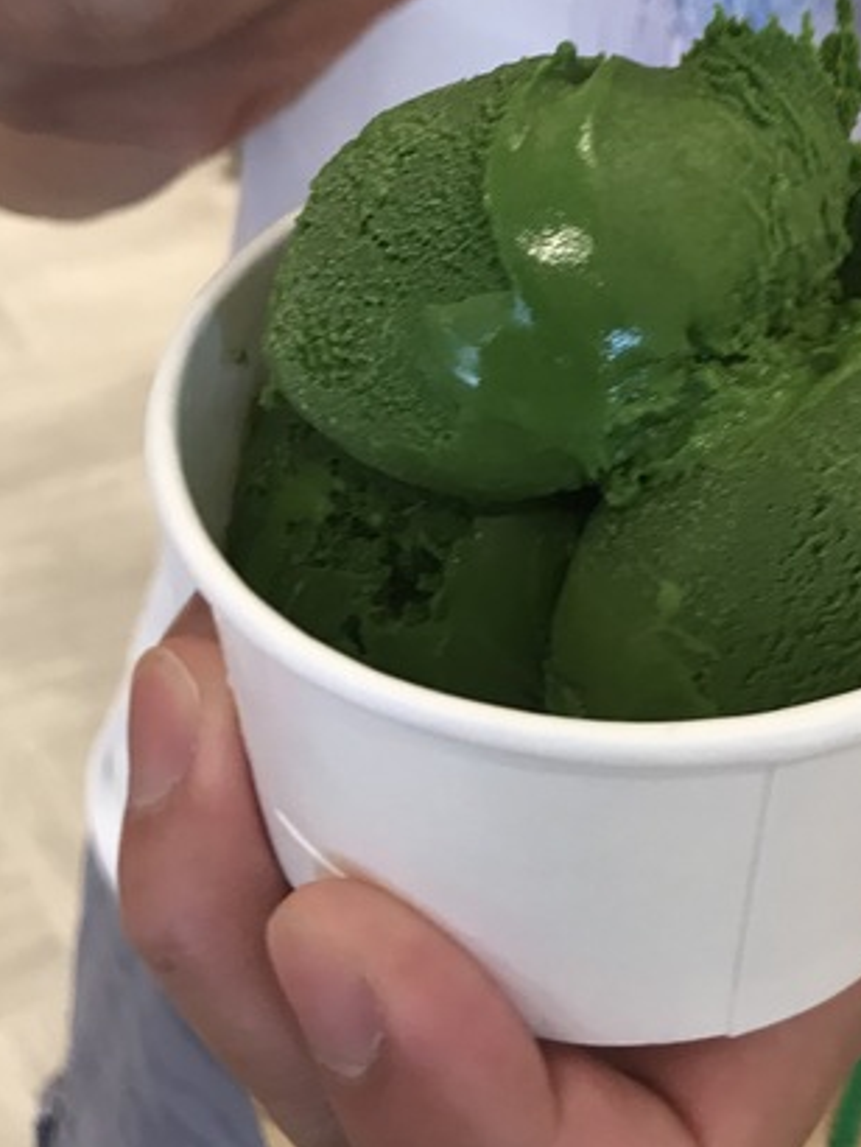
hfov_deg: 25.1
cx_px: 563
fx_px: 1922
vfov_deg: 32.4
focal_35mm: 58
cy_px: 238
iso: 40
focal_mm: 3.99
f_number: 1.8
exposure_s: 1/20
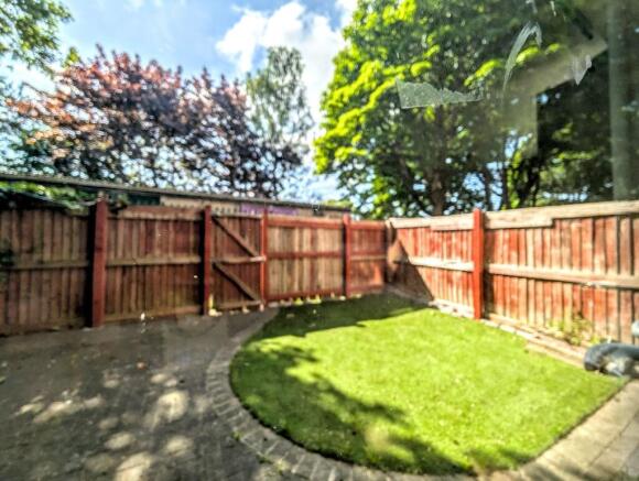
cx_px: 320
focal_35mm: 12
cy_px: 240
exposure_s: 1/2801
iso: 54
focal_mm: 2.02
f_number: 1.7
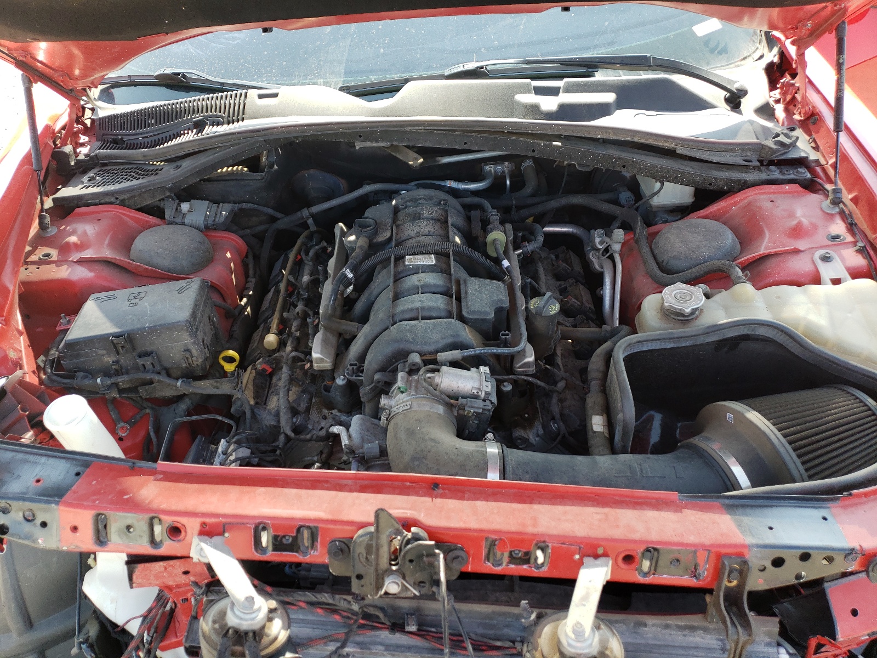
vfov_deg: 53.1
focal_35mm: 26
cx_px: 438
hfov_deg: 67.3
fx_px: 659
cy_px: 329
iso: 50
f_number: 1.5
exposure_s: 1/270
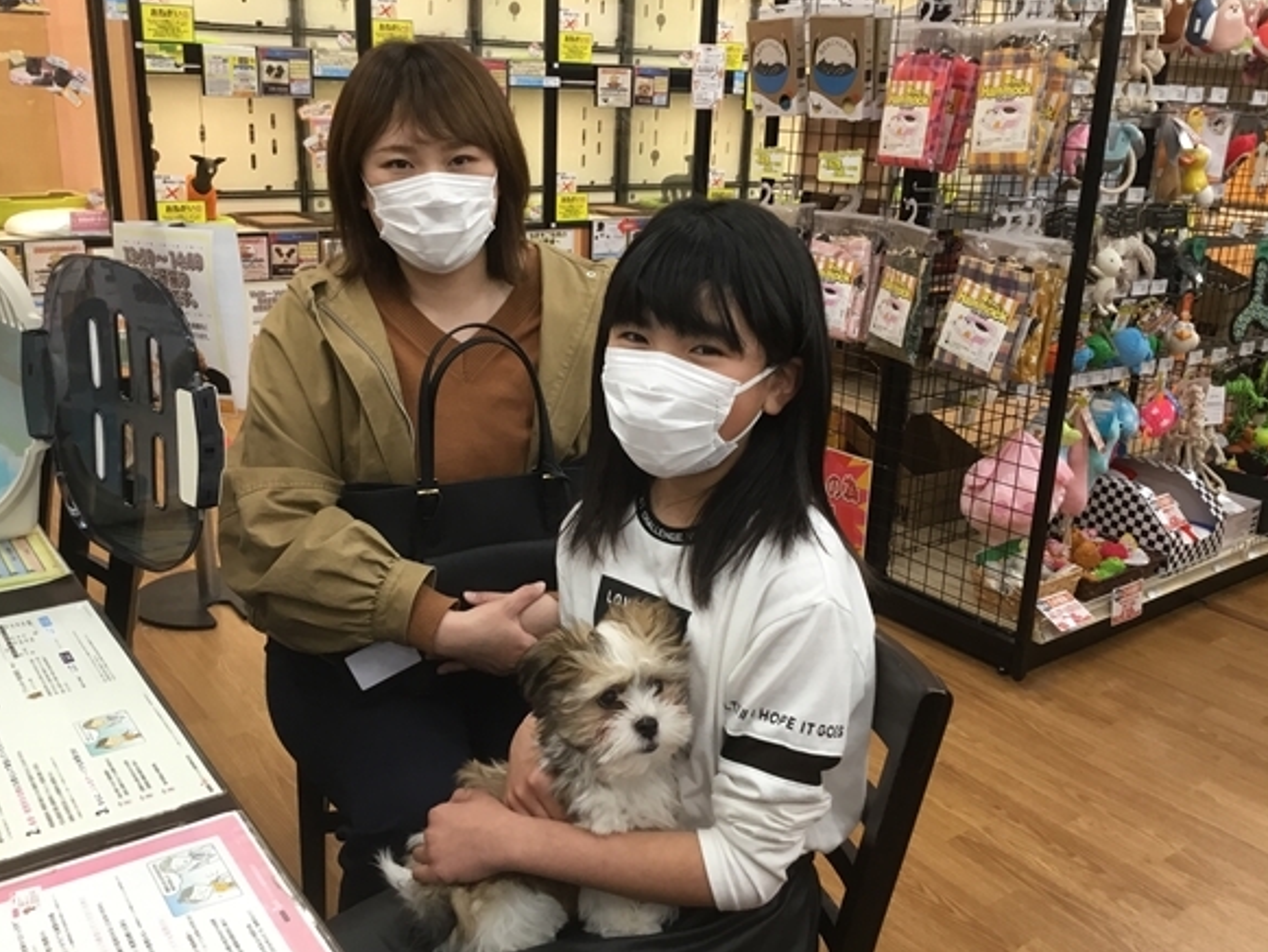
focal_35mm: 32
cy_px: 474
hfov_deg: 56.8
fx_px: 1172
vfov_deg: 44.2
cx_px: 626
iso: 64
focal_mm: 3.3
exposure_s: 1/33
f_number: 2.4
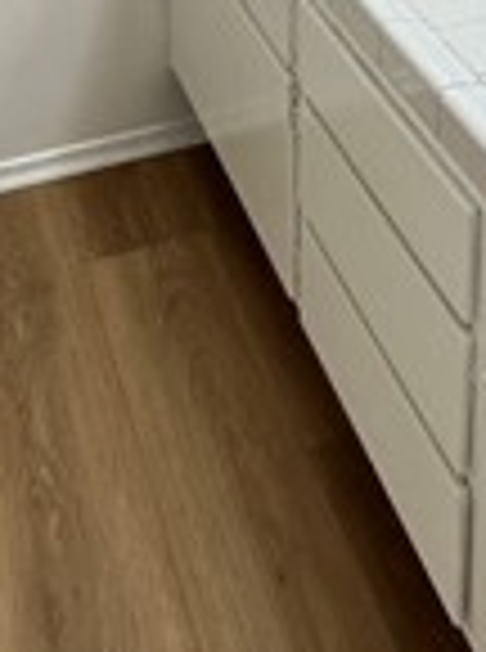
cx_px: 392
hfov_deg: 23.2
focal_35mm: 62
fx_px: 1166
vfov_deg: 23.8
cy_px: -360
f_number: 2.2
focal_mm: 2.22
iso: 200
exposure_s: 1/120
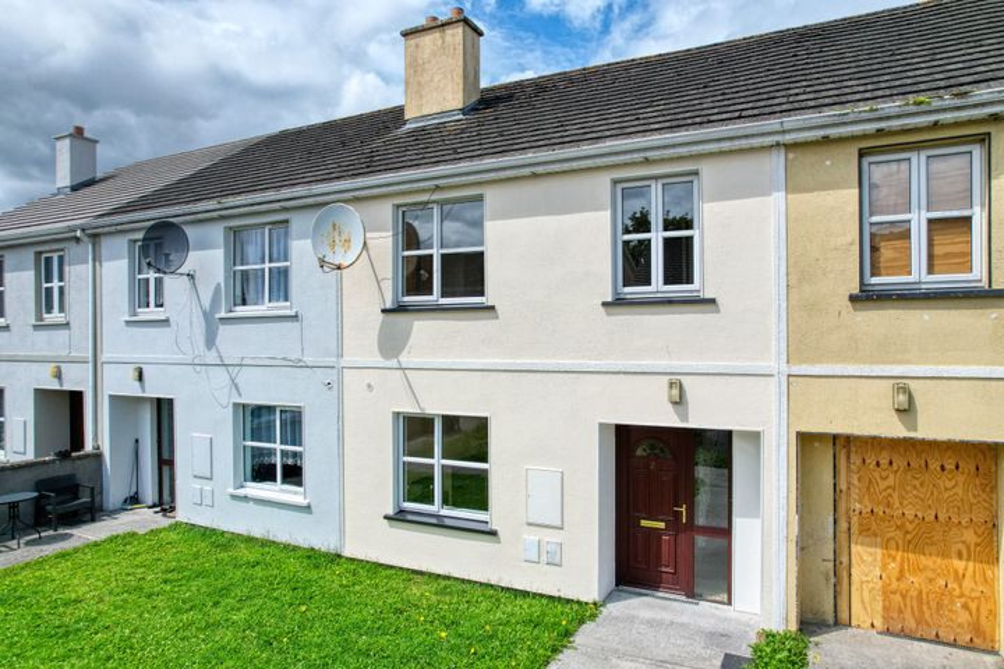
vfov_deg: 57.2
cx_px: 502
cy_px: 334
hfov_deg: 78.6
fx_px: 614
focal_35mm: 22
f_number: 2.8
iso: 120
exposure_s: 1/4000
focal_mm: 8.4
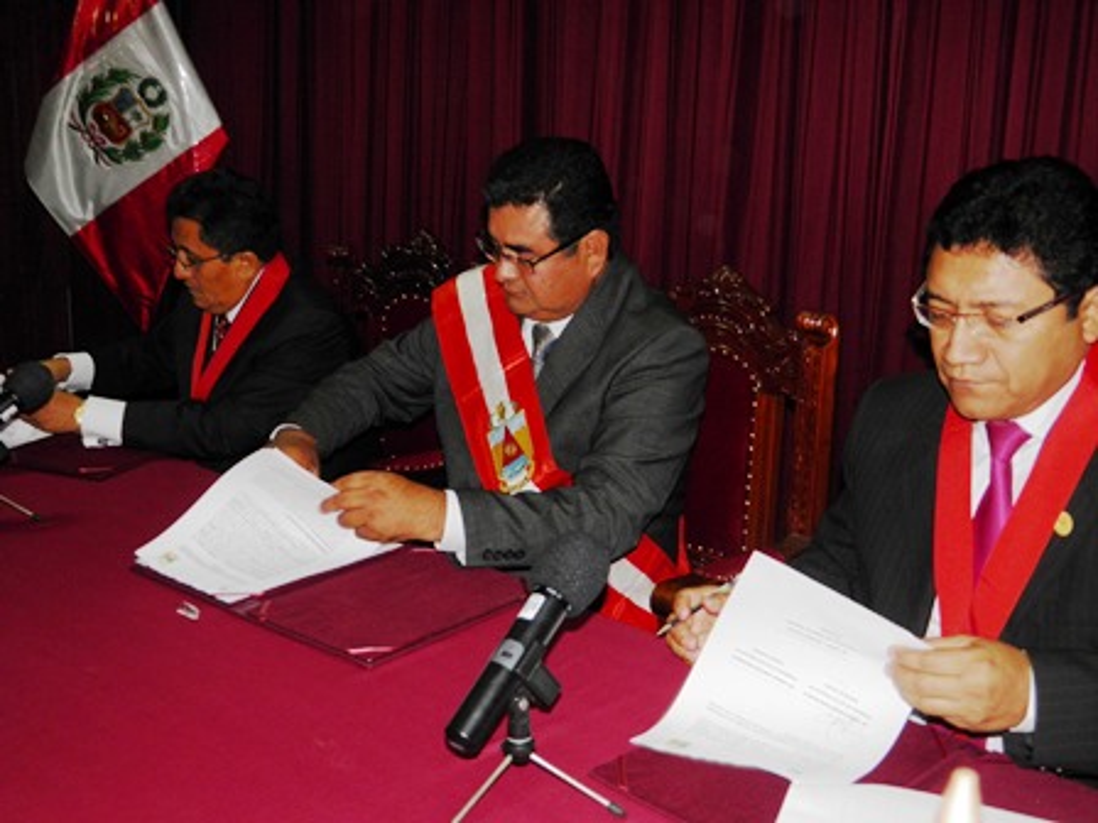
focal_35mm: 39
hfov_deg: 47.9
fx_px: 1237
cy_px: 412
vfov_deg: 36.8
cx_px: 549
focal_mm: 7.1
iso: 100
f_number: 3.2
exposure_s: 1/60
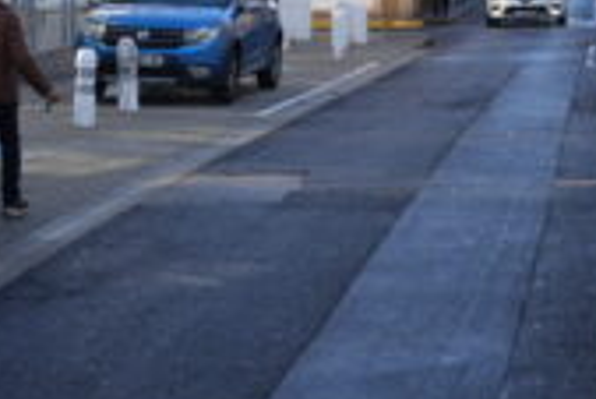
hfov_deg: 18.3
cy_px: -39
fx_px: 1839
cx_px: 466
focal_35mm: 111
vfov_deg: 12.2
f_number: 5.6
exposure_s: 1/250
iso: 200
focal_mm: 46
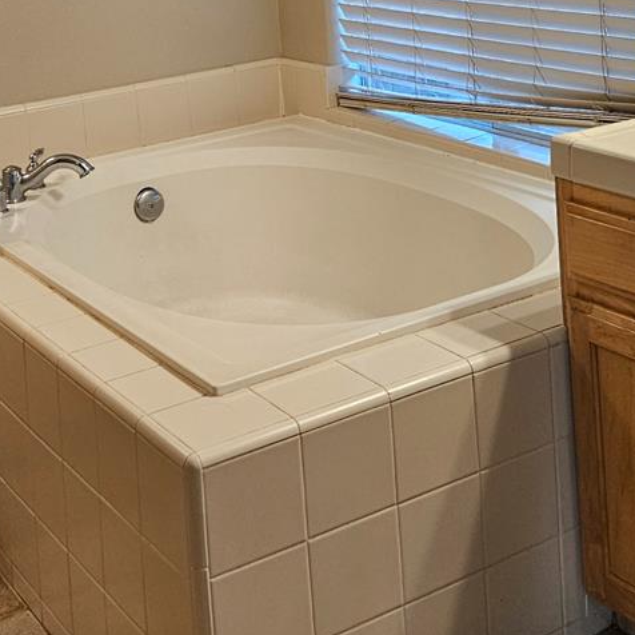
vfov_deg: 25.4
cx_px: 311
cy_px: -16
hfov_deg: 26.9
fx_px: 1328
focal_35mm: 64
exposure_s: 1/120
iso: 160
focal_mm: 5.4
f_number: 1.8
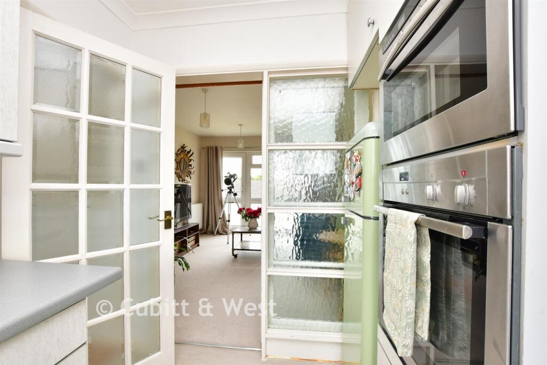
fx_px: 228
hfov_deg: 100.4
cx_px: 274
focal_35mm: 15
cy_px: 182
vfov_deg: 77.3
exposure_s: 1/10
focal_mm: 10
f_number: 8
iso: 250
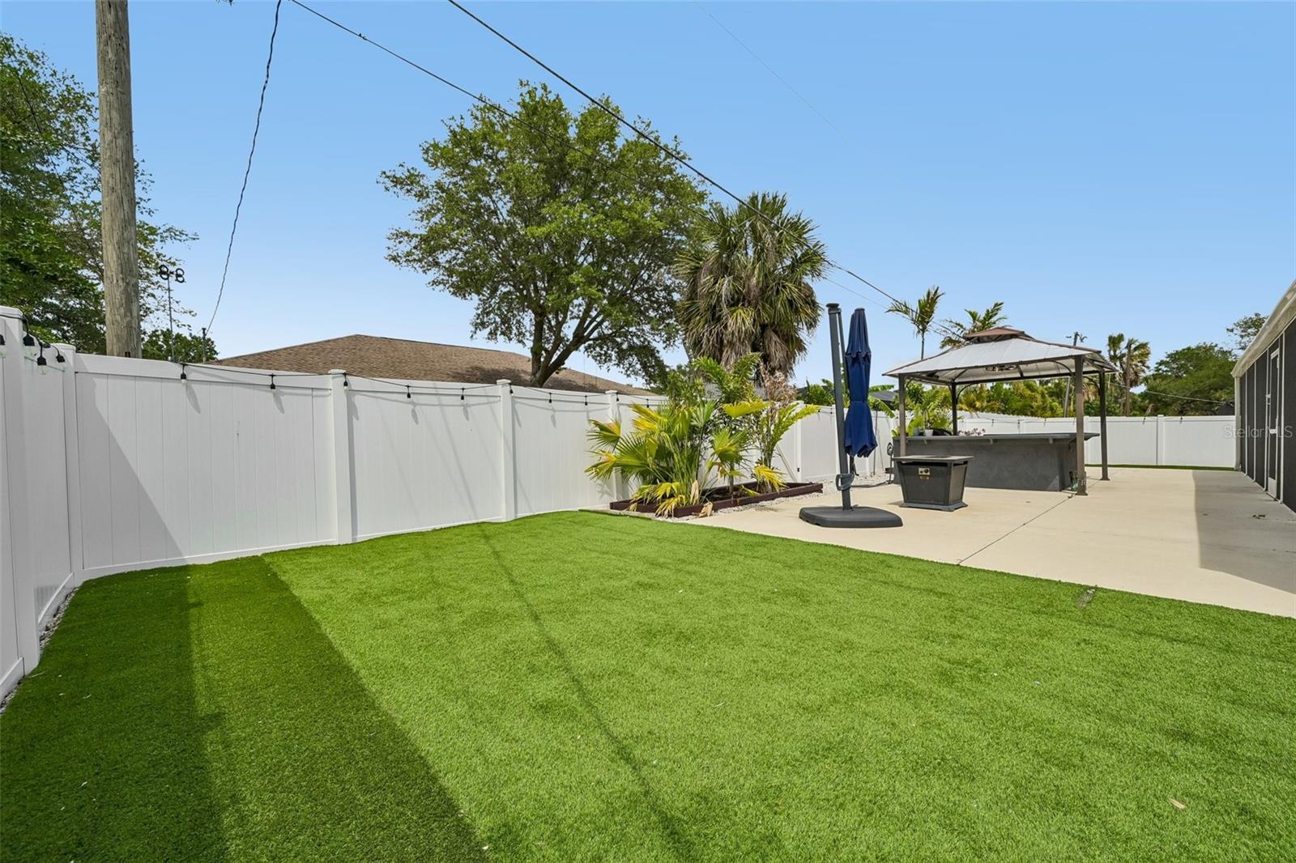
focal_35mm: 14
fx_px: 504
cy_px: 432
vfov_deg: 81.2
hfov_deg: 104.3
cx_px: 648
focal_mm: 14
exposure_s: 1/2000
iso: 400
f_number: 8
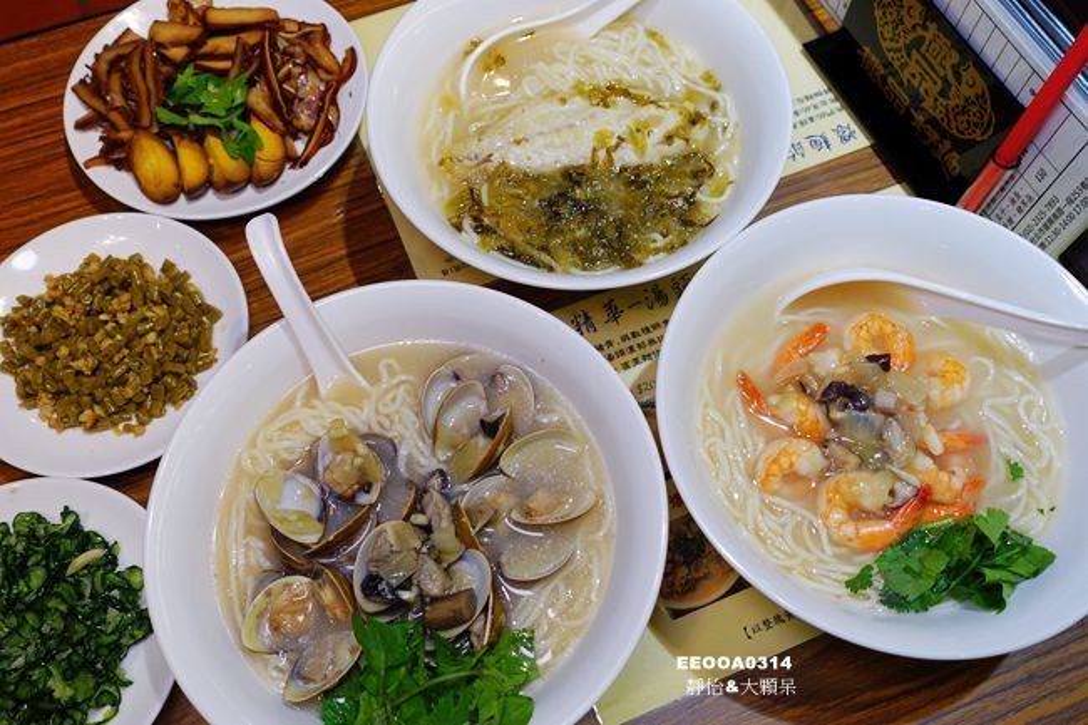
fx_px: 906
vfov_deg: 43.6
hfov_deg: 61.9
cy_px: 362
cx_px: 544
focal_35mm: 30
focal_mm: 11.12
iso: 125
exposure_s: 1/80
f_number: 3.2
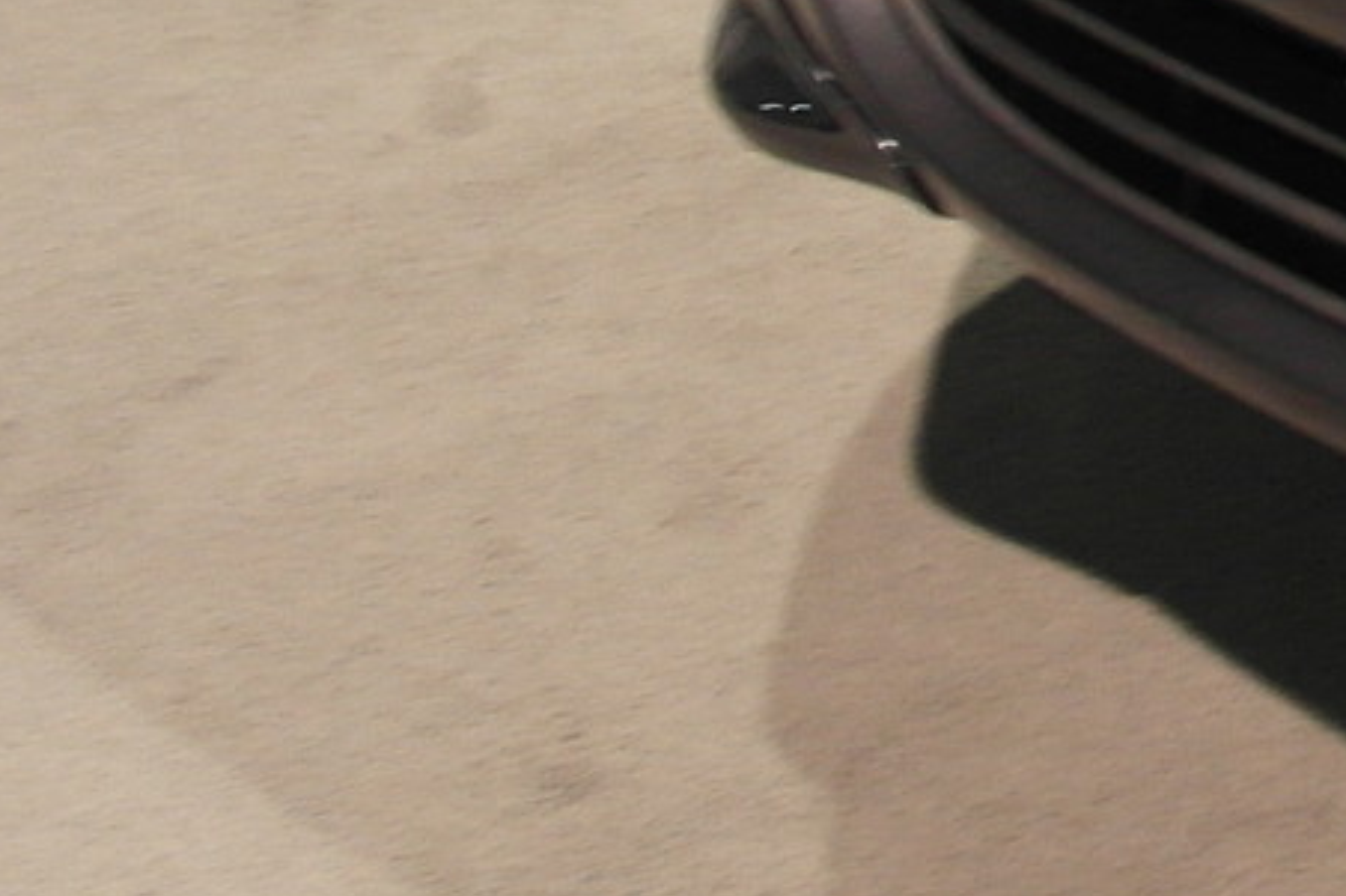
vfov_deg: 7.8
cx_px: 3362
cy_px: -1058
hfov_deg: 10.5
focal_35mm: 166
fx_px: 6204
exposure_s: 1/20
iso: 400
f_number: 3.5
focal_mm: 20
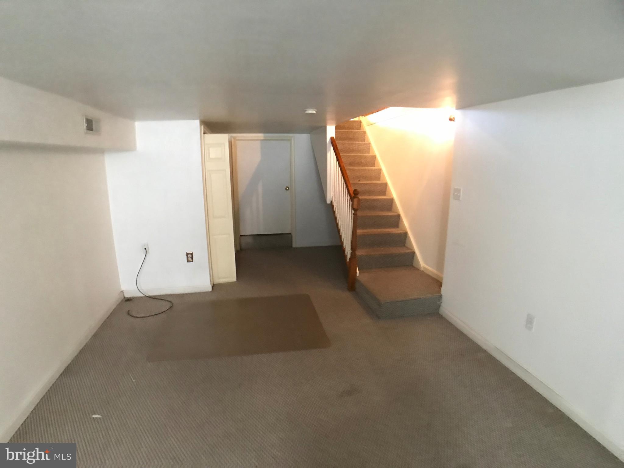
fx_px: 505
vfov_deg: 49.7
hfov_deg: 63.4
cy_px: 234
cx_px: 312
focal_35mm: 28
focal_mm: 3.99
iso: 80
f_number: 1.8
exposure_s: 1/5
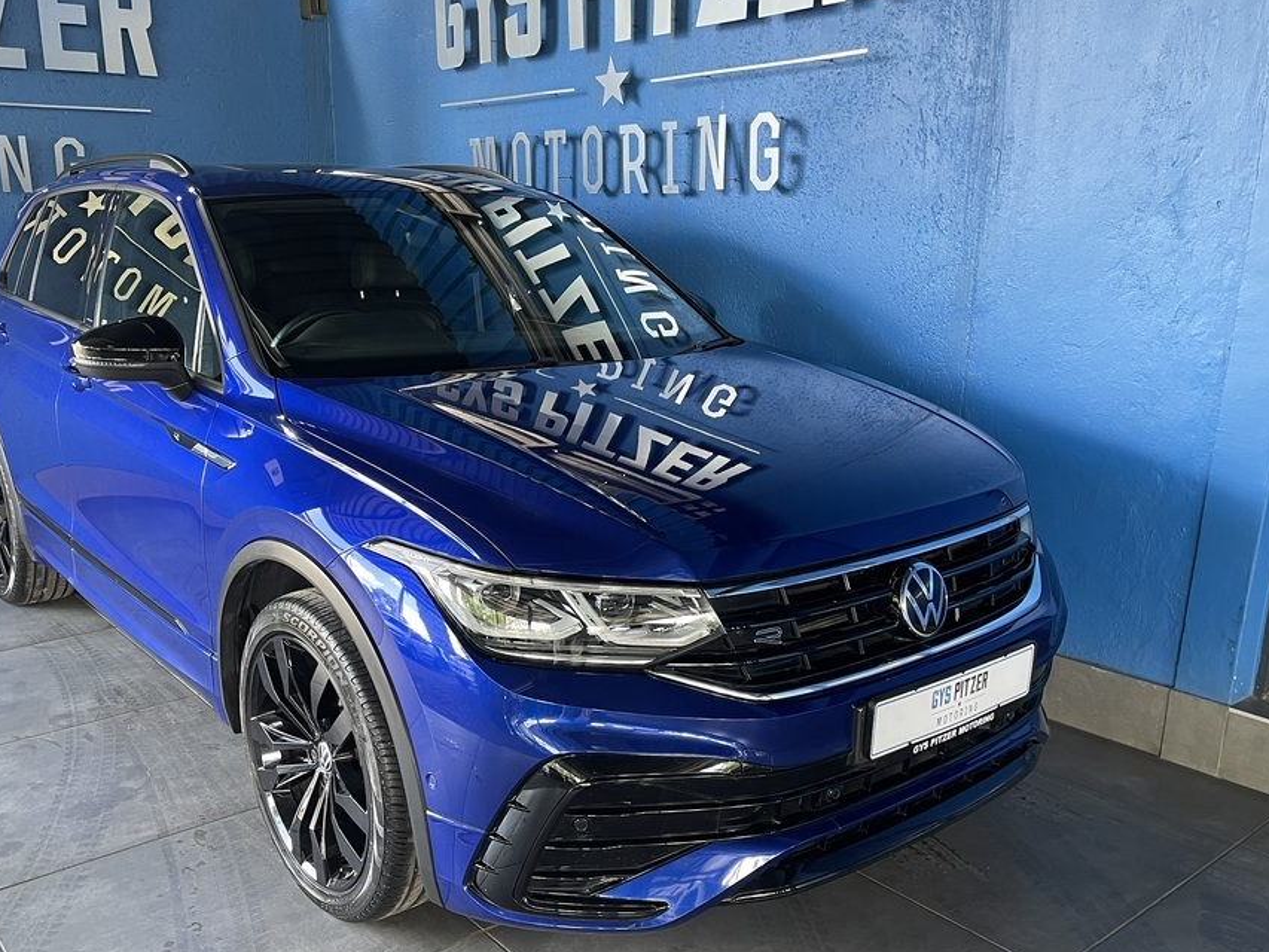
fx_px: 1100
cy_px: 540
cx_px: 561
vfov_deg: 46.7
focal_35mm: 30
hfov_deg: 59.8
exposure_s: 1/50
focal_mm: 5.1
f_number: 1.6
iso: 160
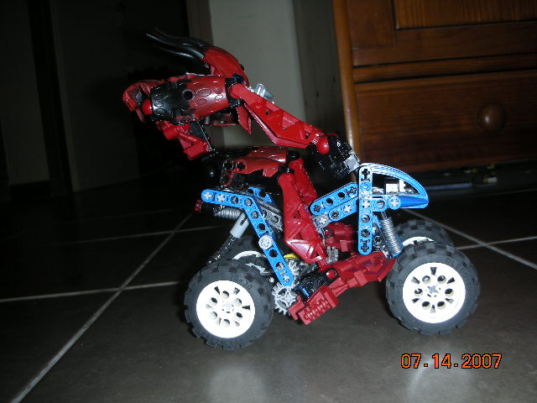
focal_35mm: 35
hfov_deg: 52.6
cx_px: 268
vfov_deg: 40.7
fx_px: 543
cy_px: 202
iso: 50
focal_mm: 5.8
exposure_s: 1/60
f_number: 2.8
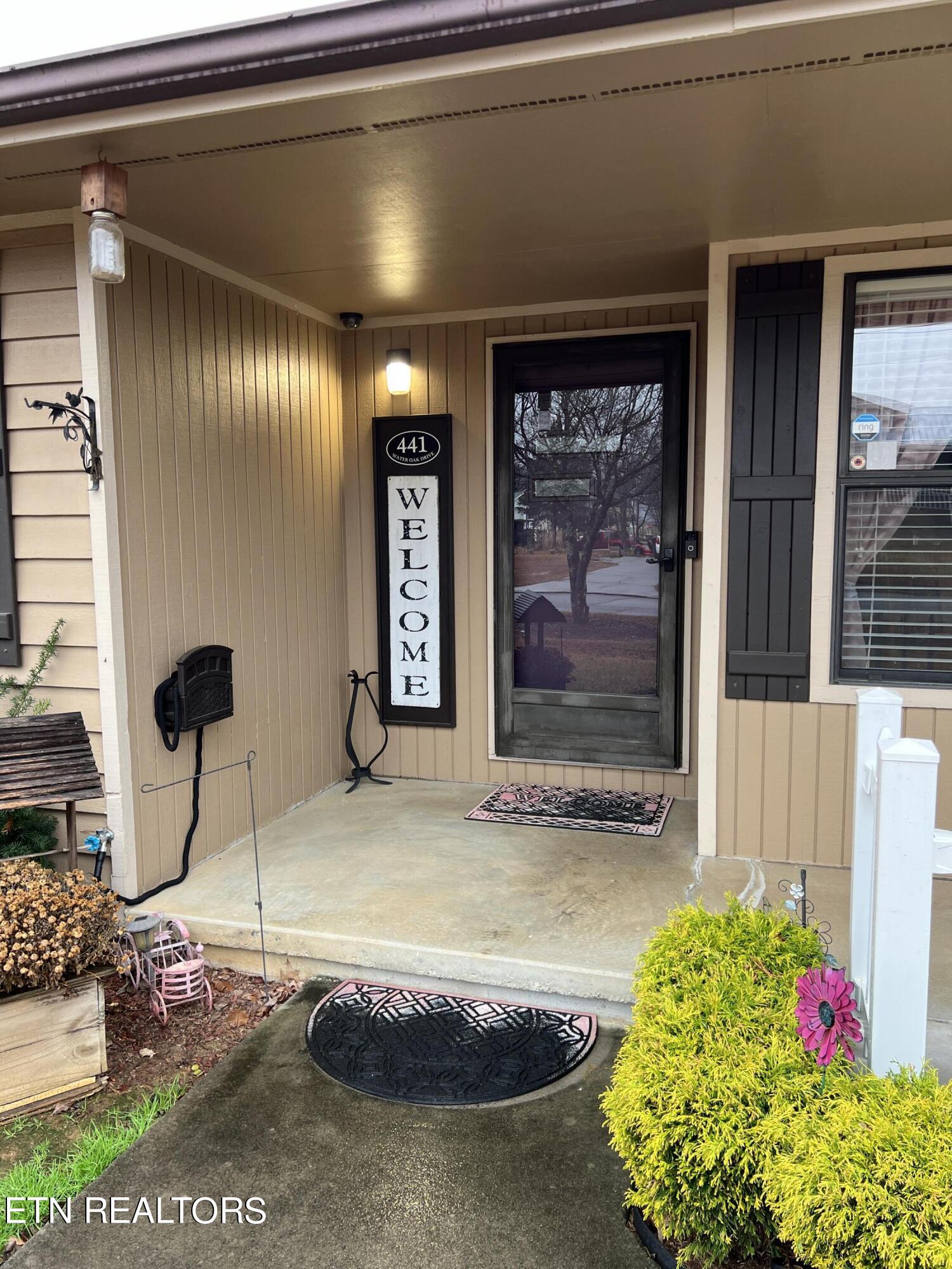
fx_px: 953
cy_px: 634
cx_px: 476
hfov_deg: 53.1
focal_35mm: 26
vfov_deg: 67.3
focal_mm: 5.7
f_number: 1.5
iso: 50
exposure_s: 1/121
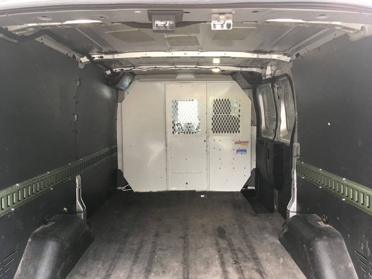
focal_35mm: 29
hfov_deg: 61.7
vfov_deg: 48.2
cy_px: 140
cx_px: 186
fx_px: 312
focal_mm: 4.15
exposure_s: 1/30
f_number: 2.2
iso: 25
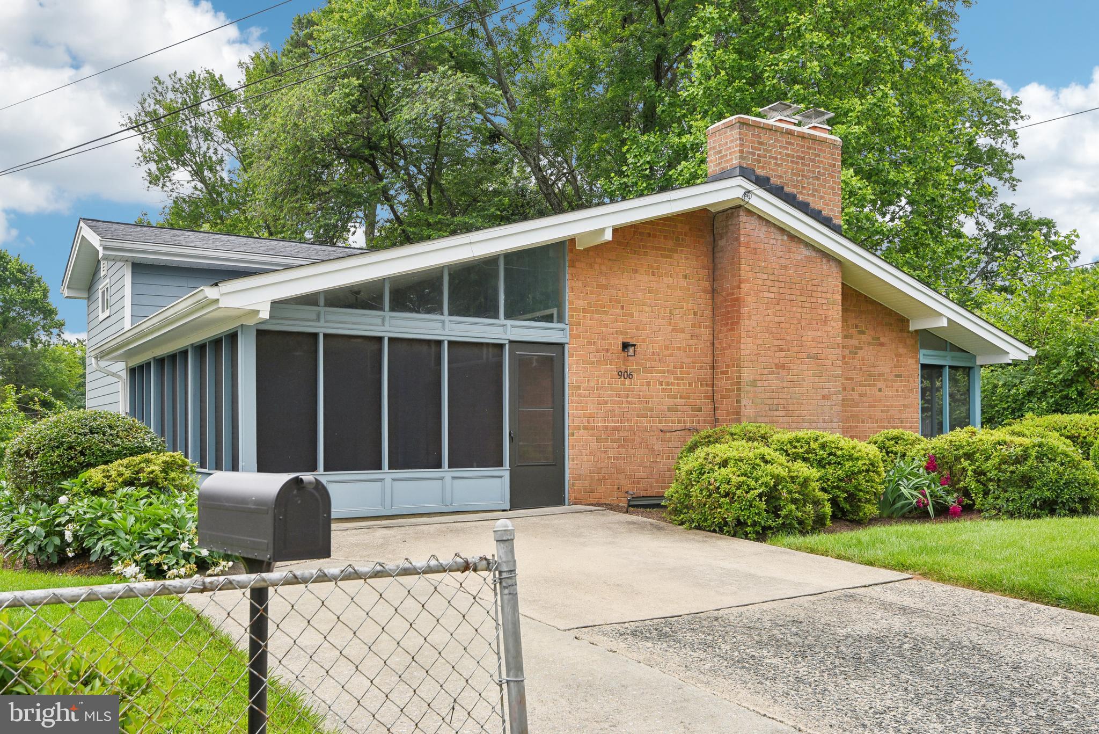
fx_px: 886
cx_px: 550
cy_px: 367
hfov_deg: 63.6
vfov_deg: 45.0
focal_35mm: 29
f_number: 8
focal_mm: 29
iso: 400
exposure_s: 1/500
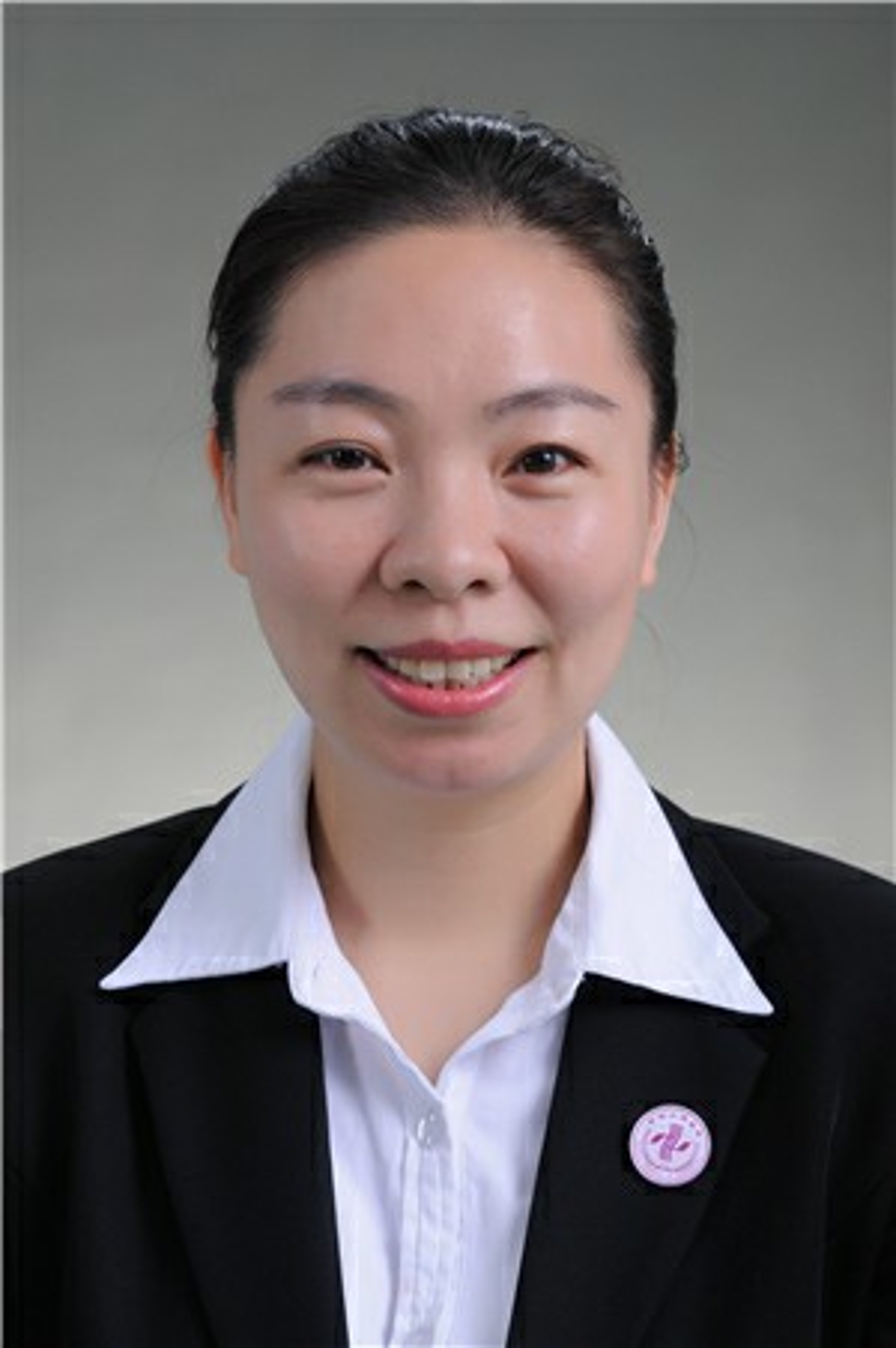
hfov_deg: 10.7
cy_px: 674
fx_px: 4767
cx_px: 448
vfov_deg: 16.1
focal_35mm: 128
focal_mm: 85
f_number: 5.6
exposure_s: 1/125
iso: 160
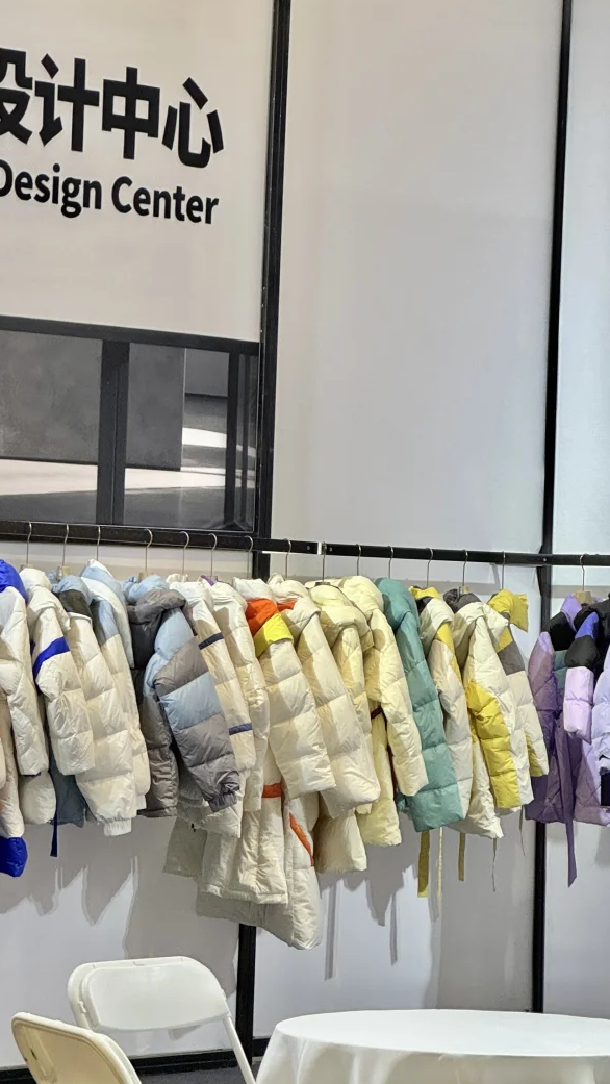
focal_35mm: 116
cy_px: 572
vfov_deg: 18.5
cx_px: 52
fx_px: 3334
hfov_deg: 10.4
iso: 200
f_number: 2.8
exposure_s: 1/100
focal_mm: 9
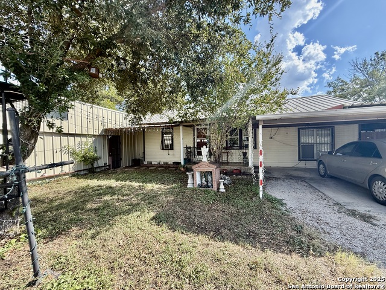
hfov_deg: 102.1
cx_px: 193
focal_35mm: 14
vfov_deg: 85.7
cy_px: 145
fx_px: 156
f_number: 2.2
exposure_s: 1/518
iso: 64
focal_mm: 2.22
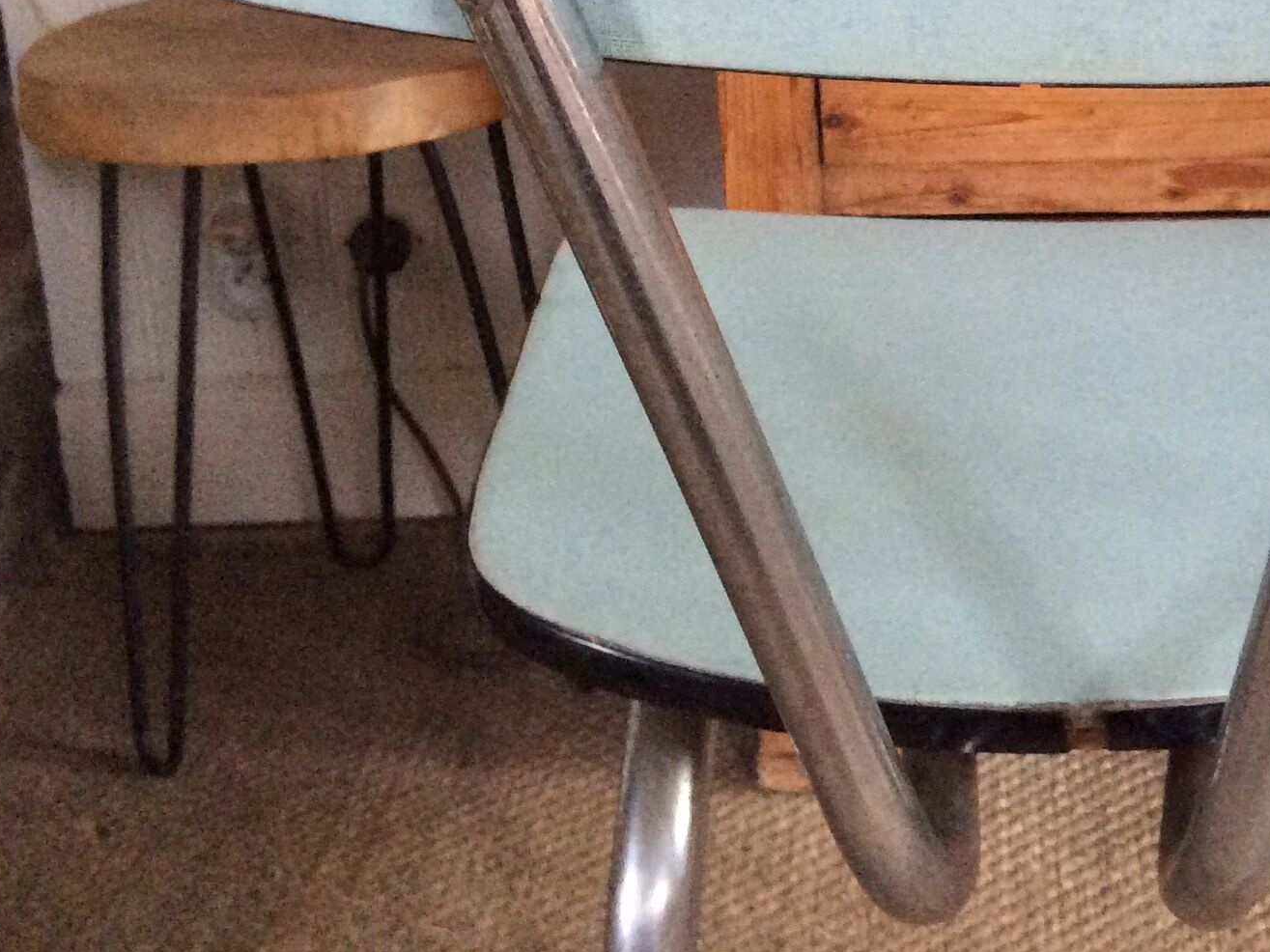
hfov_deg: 30.1
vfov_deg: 22.9
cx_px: 990
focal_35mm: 63
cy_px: 159
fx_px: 2311
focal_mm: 3.3
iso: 320
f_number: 2.4
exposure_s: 1/20
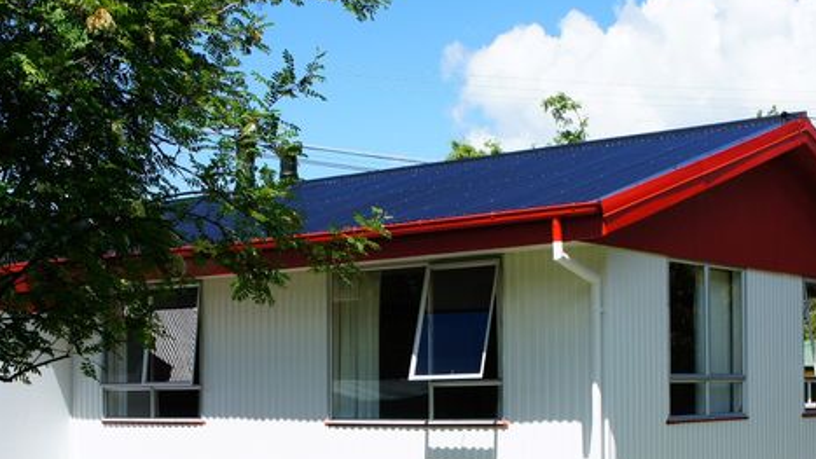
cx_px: 463
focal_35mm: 62
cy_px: 370
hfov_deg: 33.8
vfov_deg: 19.2
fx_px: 1342
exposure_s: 1/500
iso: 200
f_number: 8
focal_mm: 24
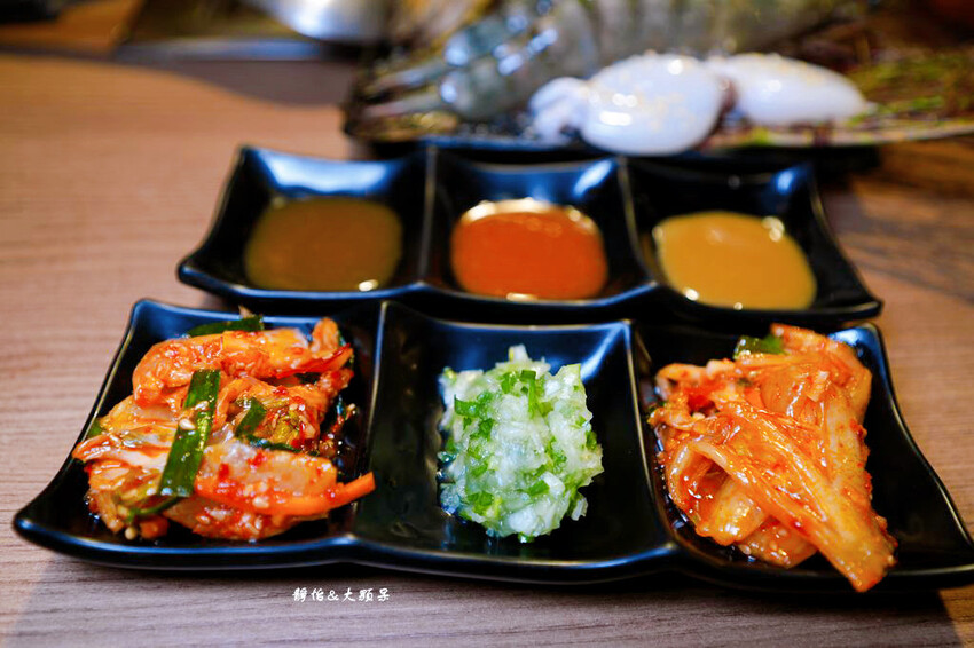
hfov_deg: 65.5
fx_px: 757
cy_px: 324
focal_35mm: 28
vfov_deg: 46.4
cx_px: 487
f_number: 3.2
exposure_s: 1/40
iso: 320
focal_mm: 28
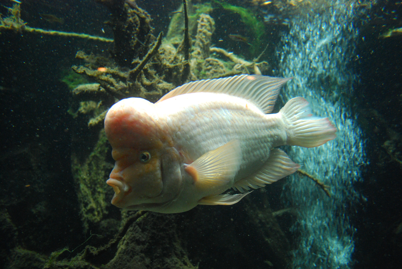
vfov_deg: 40.1
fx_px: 369
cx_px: 201
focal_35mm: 33
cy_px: 134
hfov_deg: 57.2
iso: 800
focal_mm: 22
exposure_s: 1/25
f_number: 4
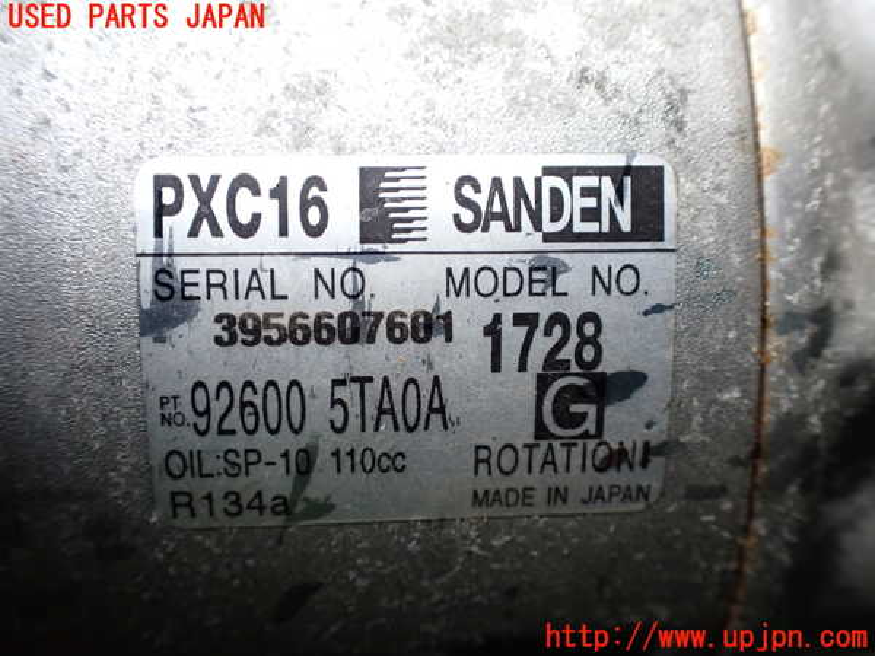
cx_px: 438
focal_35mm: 30
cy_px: 328
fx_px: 758
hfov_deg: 60.0
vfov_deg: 46.8
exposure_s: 1/125
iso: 400
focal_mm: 5.4
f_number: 2.3
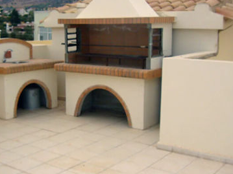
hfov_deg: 34.2
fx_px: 370
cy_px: 86
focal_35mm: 55
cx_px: 59
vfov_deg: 26.5
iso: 80
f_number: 5.6
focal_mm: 4.6
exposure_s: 1/250
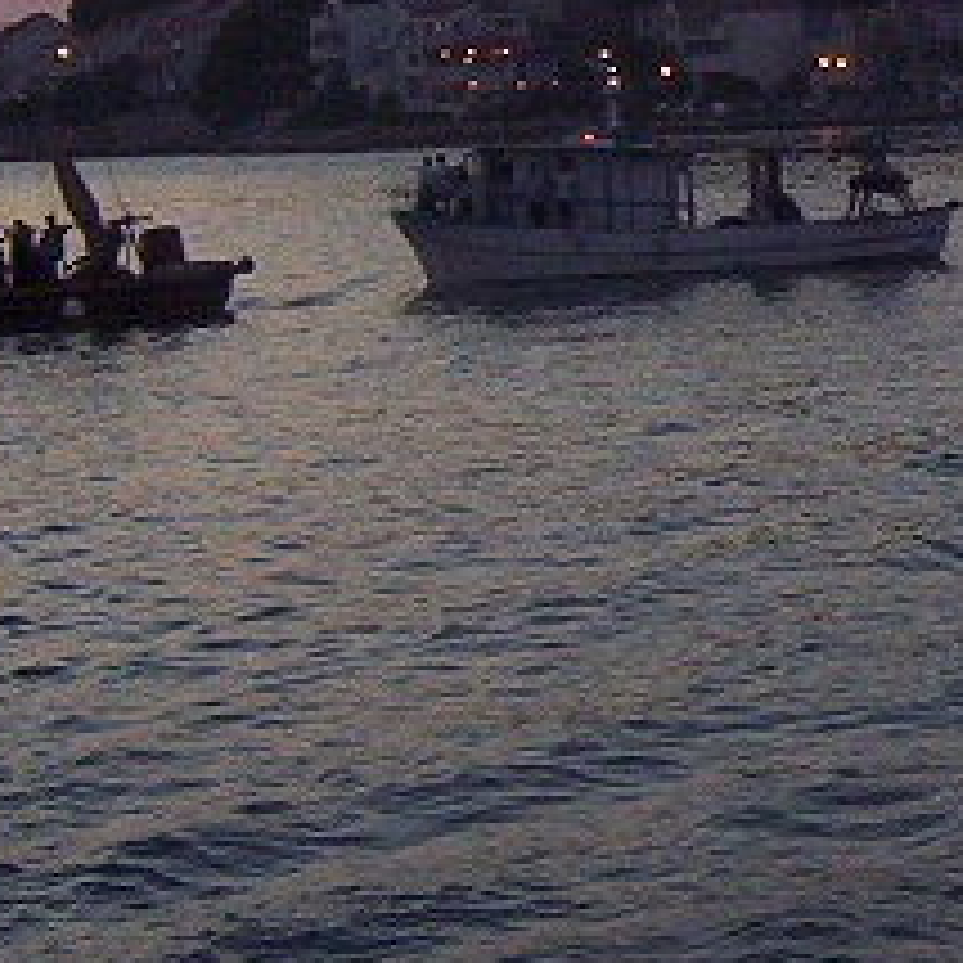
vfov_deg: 13.2
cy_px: 216
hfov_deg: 12.6
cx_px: 1408
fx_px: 4155
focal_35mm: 132
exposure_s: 1/60
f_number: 3.84
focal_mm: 5.26
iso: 140
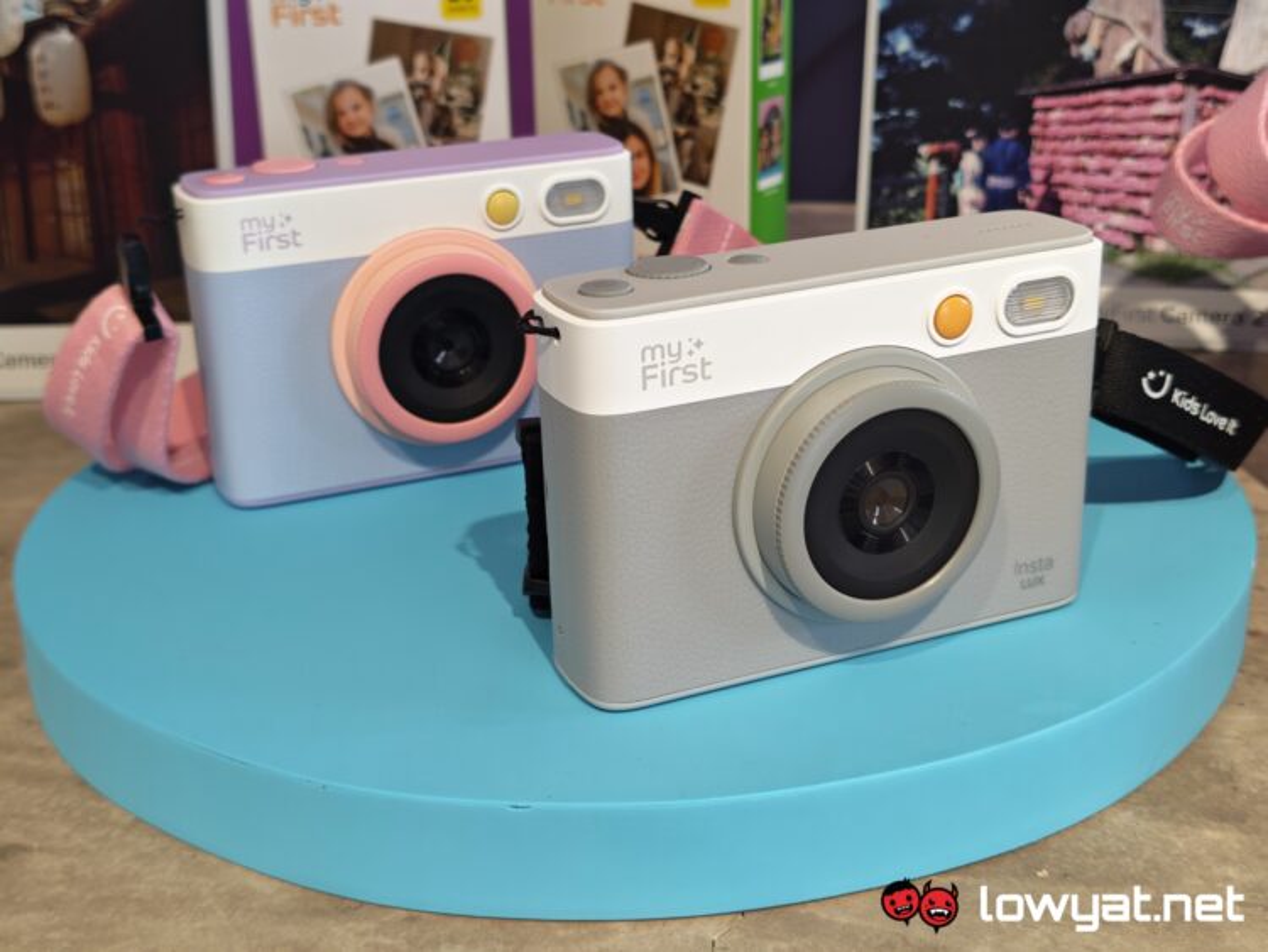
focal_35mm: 46
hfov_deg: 41.2
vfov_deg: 31.5
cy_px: 476
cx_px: 634
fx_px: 1686
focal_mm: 5.4
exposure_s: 1/50
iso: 50
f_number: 1.6
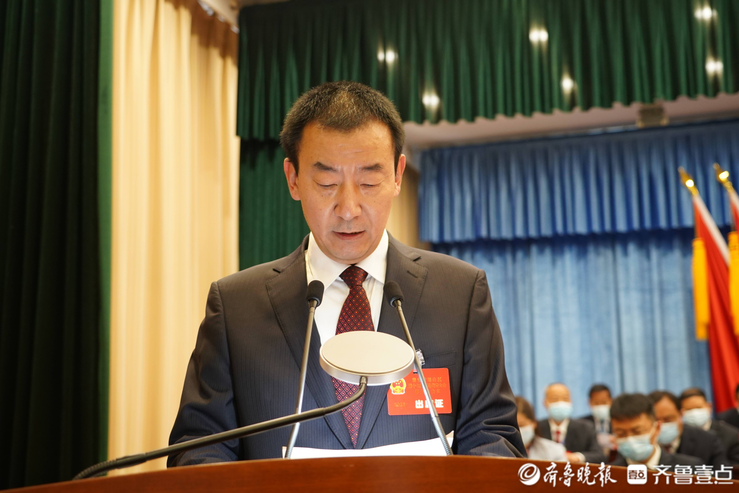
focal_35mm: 52
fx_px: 1067
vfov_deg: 26.0
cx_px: 370
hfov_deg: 38.2
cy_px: 246
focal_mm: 52
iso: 2500
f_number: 4.5
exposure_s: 1/60
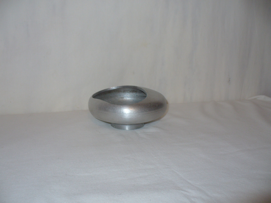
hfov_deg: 50.1
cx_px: 136
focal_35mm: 37
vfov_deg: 38.7
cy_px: 102
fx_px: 290
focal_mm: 6.1
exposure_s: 1/8
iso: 100
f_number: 2.8
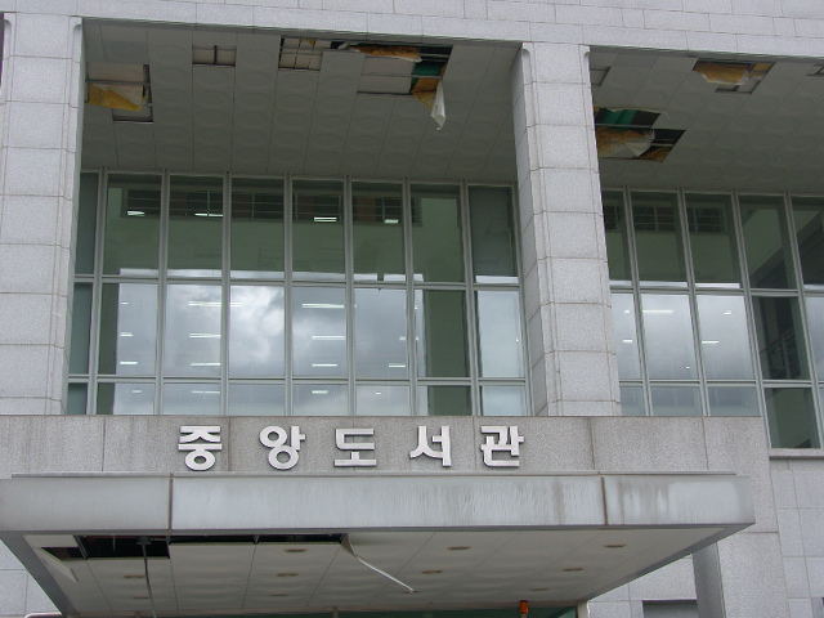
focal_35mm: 55
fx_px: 1309
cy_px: 309
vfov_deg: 26.6
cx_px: 412
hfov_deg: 34.9
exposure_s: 1/200
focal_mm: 14.2
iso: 50
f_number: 4.6
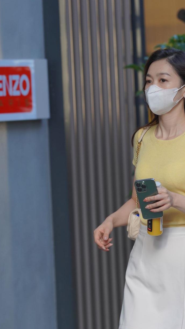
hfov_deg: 4.4
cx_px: 131
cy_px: 191
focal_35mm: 273
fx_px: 2382
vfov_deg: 7.9
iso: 400
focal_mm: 135
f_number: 3.2
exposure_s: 1/400
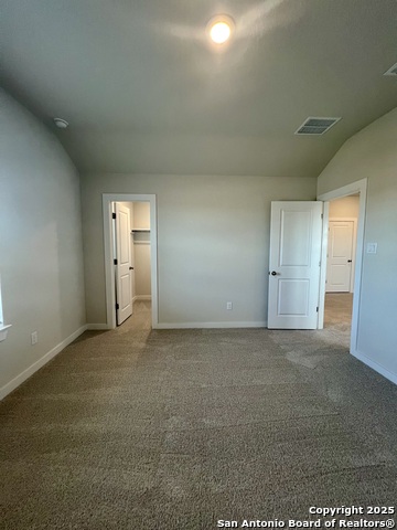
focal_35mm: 13
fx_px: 199
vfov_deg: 106.2
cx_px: 198
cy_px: 265
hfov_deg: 89.9
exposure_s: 1/120
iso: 200
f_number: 1.8
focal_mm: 1.57
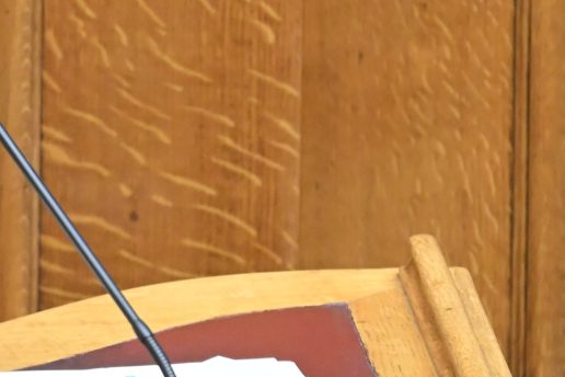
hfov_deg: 1.3
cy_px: -288
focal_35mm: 1588
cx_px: -385
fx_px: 24921
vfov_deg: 0.9
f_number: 6
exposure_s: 1/250
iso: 6400
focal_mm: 400
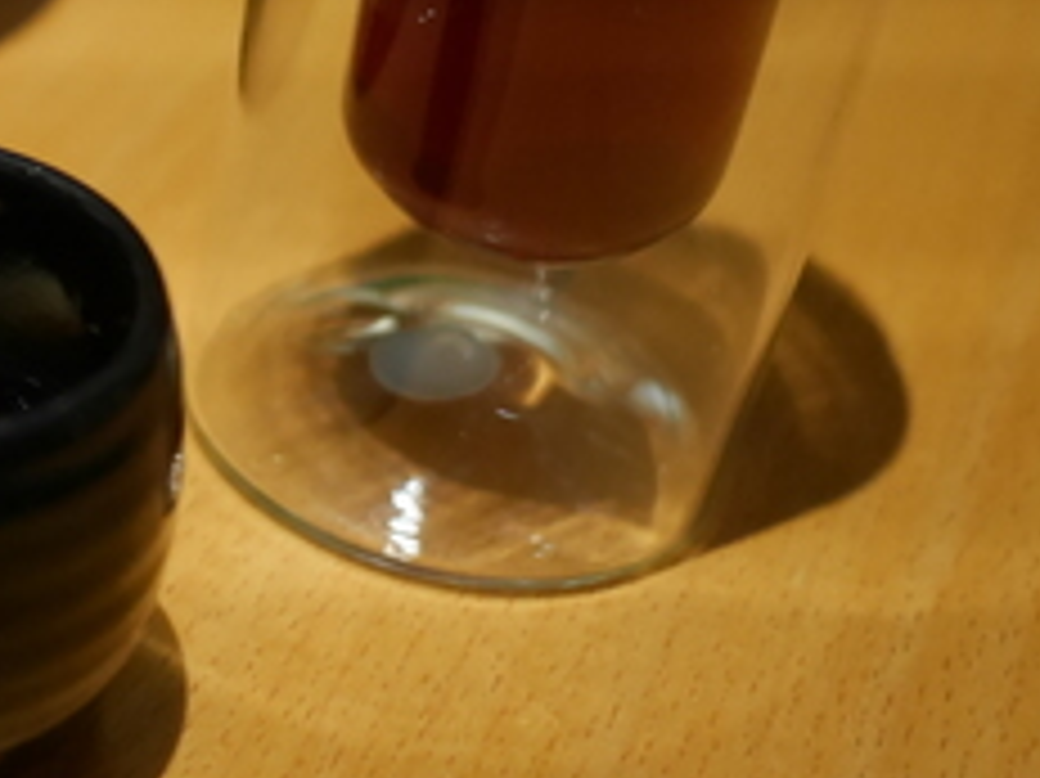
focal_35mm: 78
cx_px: -158
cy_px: 139
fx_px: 2342
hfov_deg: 23.2
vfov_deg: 18.7
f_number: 1.7
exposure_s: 1/60
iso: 1250
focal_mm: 15
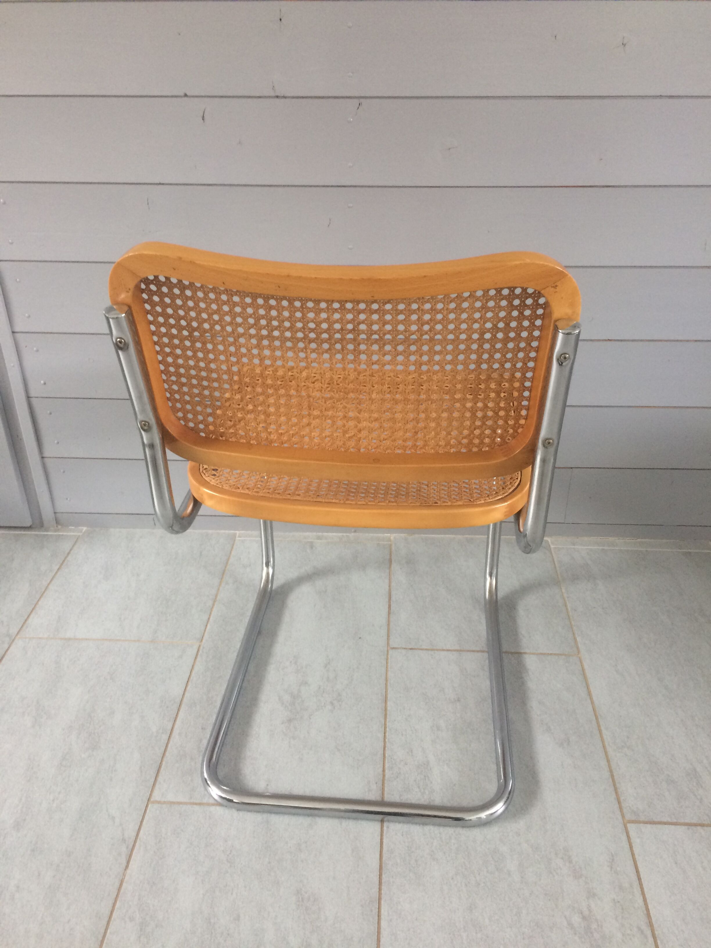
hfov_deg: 48.2
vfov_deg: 61.7
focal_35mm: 29
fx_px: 794
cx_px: 356
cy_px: 474
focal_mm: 4.15
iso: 160
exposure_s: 1/33
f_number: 2.2
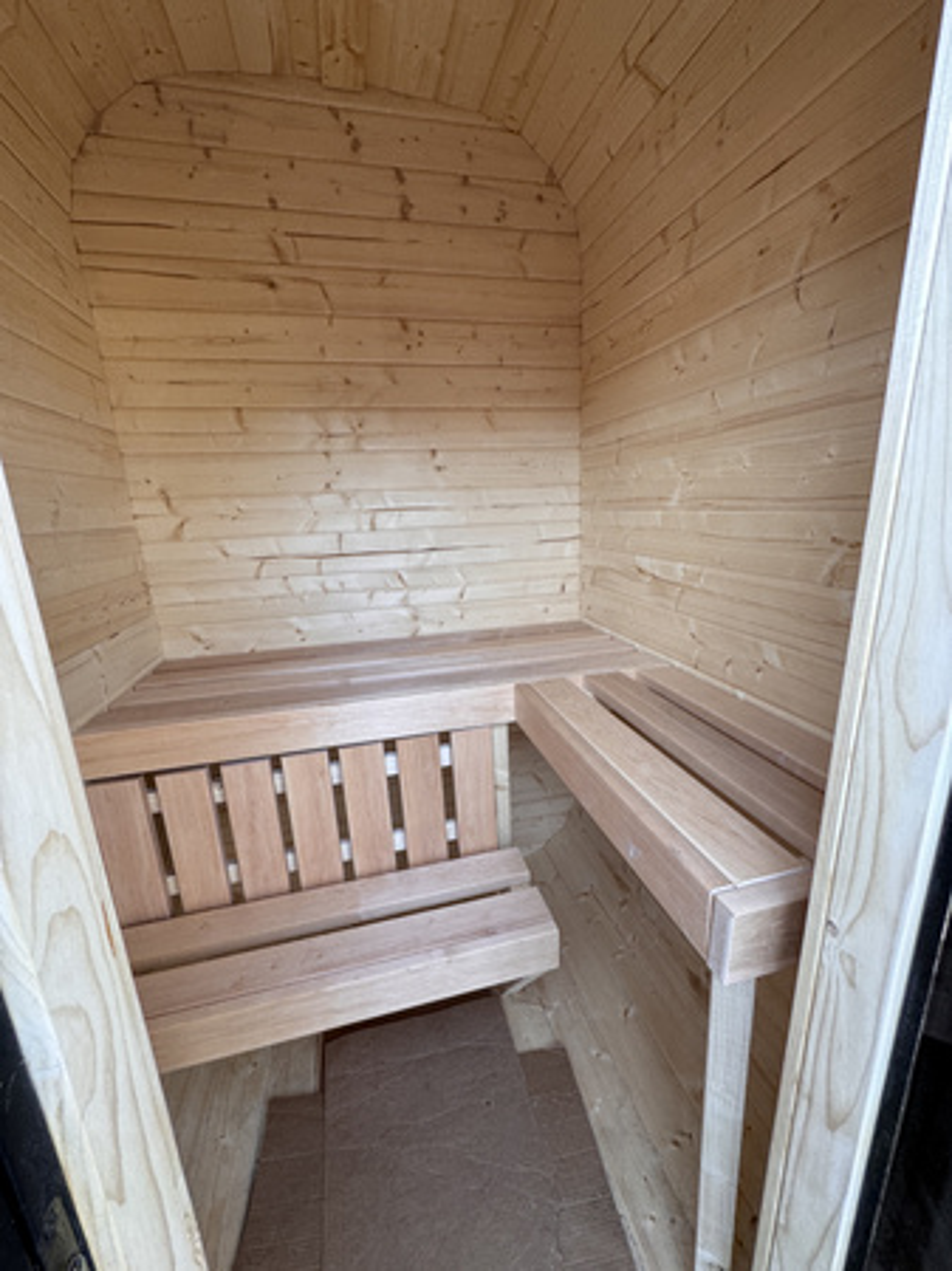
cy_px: 636
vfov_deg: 102.1
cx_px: 476
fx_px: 514
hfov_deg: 85.6
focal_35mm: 14
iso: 50
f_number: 2.2
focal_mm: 2.22
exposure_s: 1/99
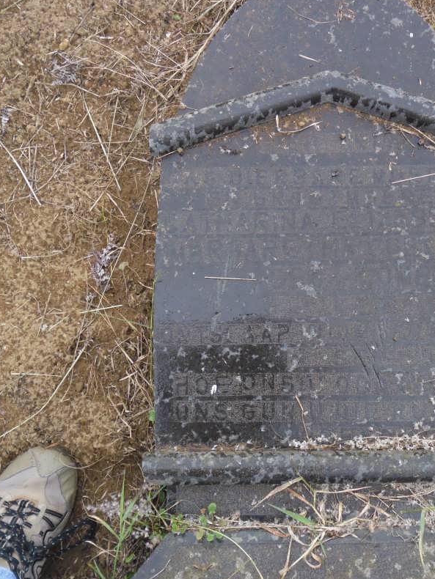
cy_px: 268
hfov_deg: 34.7
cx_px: 304
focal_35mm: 41
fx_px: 687
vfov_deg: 45.7
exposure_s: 1/125
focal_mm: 4.9
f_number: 3.5
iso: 80
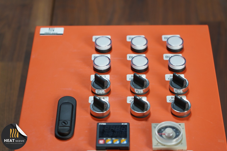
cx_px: 114
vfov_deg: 14.0
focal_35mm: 98
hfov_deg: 20.8
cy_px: 76
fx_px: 618
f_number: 4.5
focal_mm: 98
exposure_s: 1/100
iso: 2000
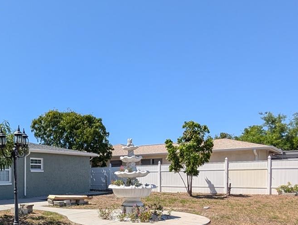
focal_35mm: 29
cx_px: 47
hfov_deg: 55.7
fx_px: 250
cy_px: 183
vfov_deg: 45.6
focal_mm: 2.02
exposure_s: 1/2660
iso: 55
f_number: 1.7
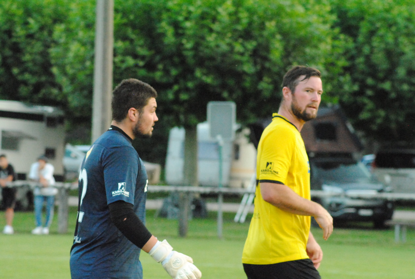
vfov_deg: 6.6
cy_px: 140
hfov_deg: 9.8
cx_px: 208
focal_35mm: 210
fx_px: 2426
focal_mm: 140
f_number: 7.1
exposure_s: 1/400
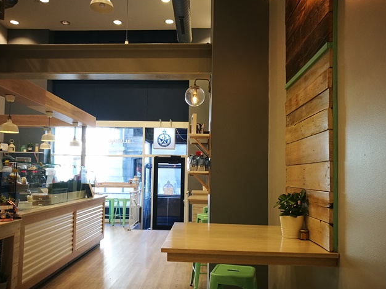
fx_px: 346
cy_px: 157
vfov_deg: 45.4
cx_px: 183
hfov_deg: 58.3
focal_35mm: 31
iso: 200
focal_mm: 4.5
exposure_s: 1/40
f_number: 2.2
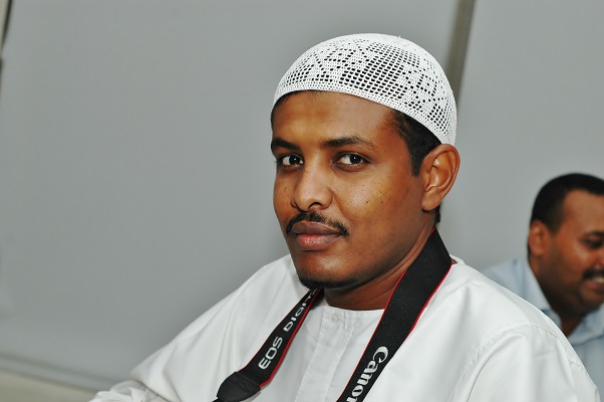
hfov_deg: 27.0
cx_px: 302
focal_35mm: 75
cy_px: 201
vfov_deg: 18.1
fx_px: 1257
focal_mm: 50
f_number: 4
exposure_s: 1/60
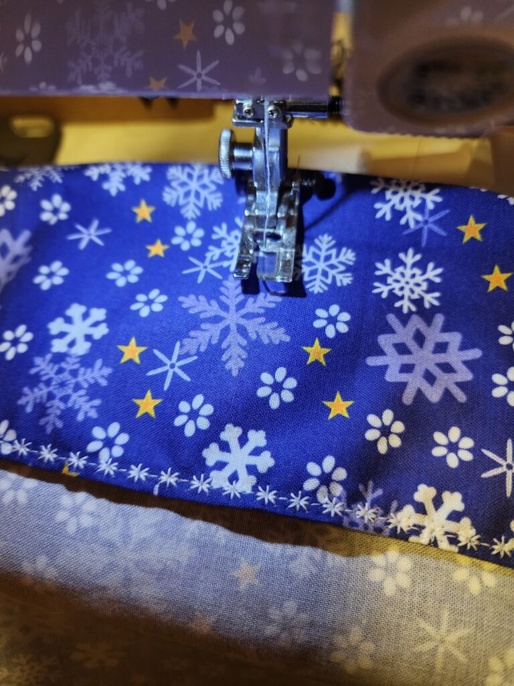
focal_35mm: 23
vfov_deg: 73.9
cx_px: 257
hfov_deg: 58.9
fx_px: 455
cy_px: 343
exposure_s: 1/120
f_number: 1.8
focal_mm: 6.4
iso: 320
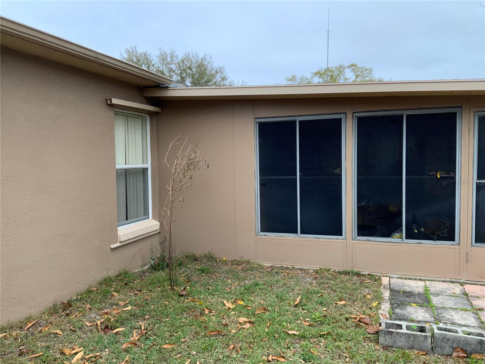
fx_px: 406
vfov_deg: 48.2
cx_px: 242
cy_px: 182
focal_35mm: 29
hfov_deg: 61.7
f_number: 1.8
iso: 16
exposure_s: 1/136
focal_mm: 3
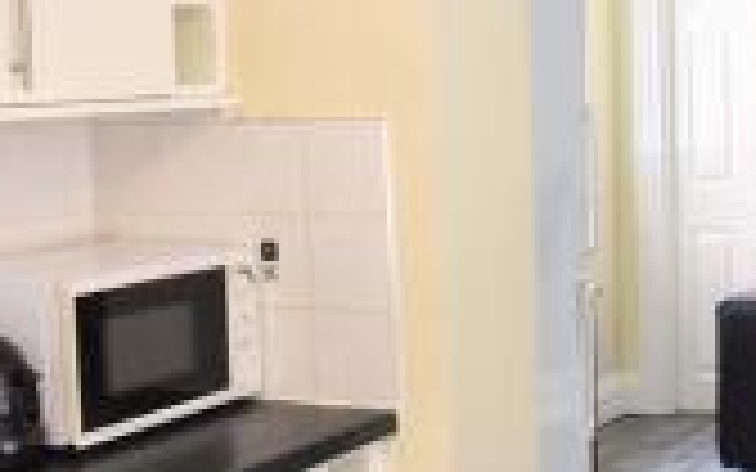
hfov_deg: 26.0
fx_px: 1607
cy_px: 240
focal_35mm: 78
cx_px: 594
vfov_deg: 16.7
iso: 400
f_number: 4.5
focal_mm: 18
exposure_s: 1/80
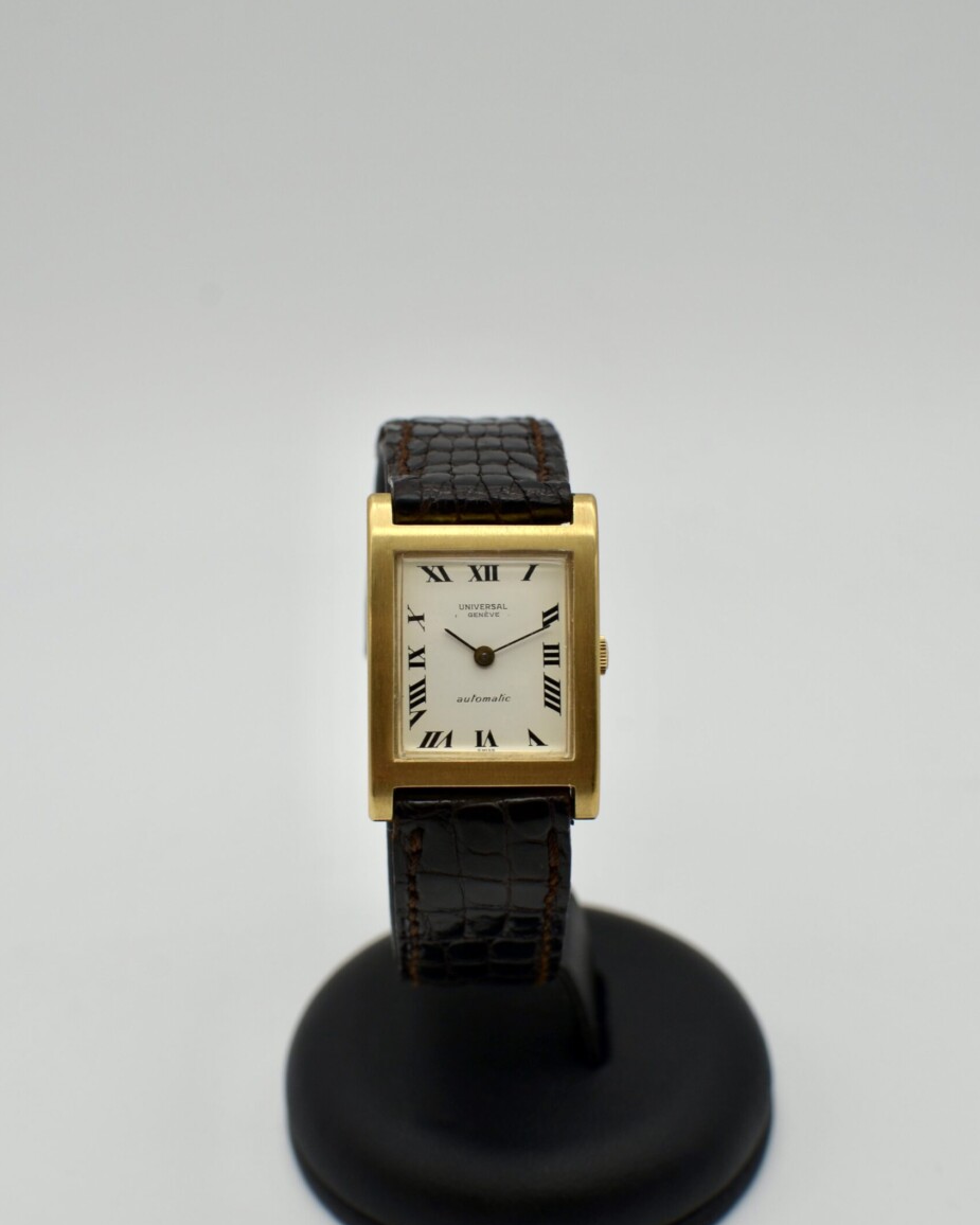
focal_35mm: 60
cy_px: 632
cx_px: 491
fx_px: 2159
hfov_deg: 25.6
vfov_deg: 31.7
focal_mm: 35
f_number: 5.6
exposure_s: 1/125
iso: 200
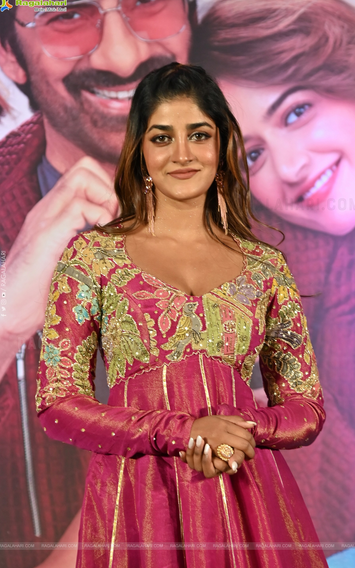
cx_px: 189
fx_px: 1857
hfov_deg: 10.9
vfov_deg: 17.4
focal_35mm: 120
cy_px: 284
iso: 640
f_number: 4.5
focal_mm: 78
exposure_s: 1/125
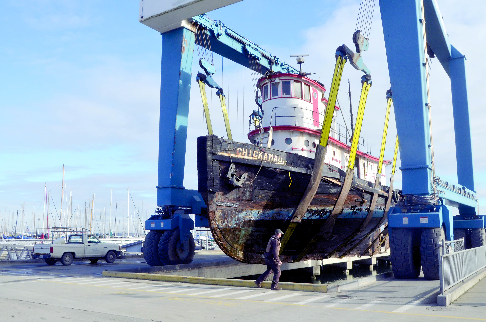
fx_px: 465
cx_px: 243
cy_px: 161
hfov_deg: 55.2
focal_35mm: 34
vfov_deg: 38.2
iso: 560
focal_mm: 23
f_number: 16
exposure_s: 1/200
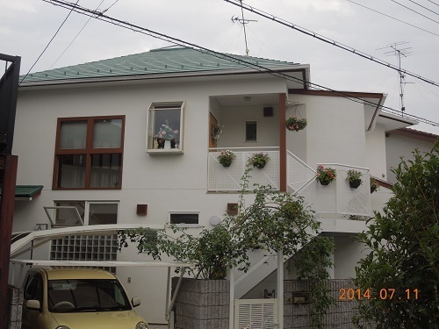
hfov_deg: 47.9
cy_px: 164
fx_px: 495
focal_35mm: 39
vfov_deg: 36.8
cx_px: 220
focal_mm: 7
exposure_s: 1/320
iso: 100
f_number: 3.8
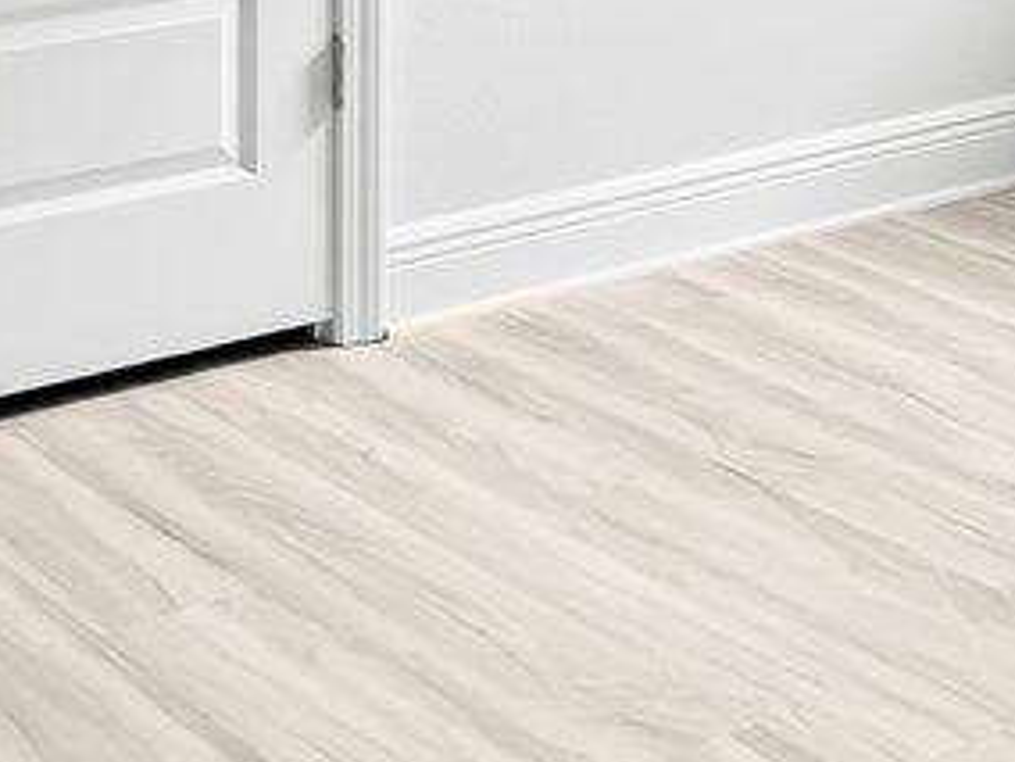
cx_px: 1215
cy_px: -631
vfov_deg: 13.6
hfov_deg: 19.1
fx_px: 2844
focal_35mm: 97
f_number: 8
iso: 400
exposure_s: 1.3
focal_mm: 14
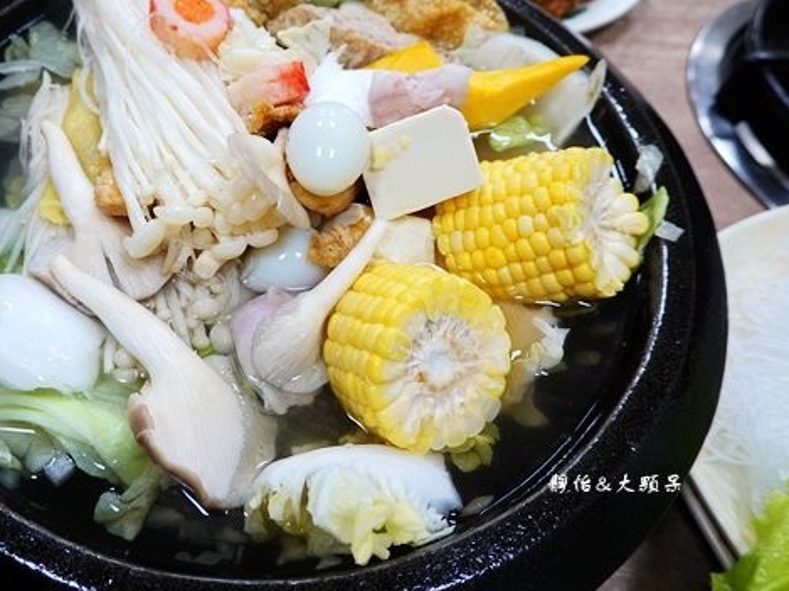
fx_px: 729
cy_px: 228
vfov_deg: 43.8
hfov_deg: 55.8
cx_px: 271
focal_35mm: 32
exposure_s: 1/30
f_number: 2.8
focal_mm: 9
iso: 160
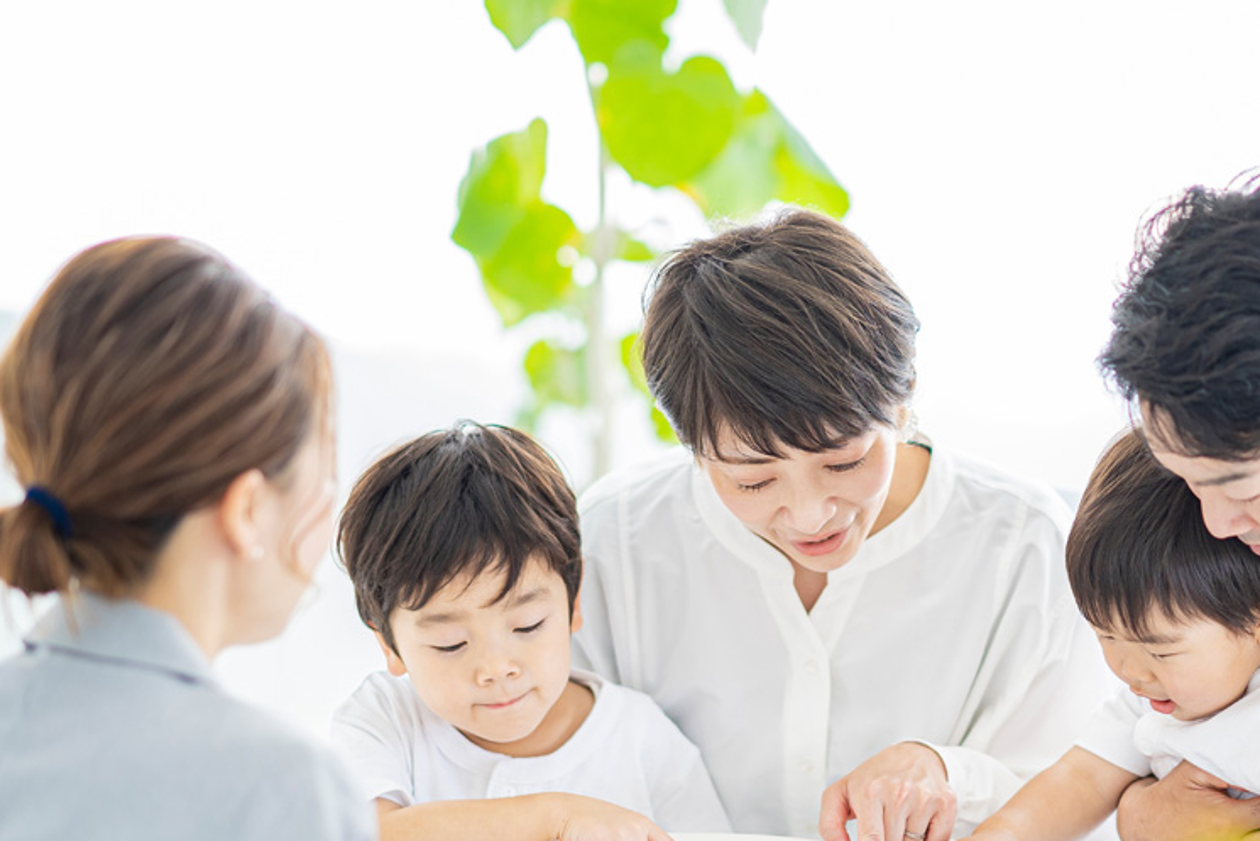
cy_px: 630
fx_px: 5111
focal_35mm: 146
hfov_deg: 14.0
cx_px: 751
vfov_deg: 9.4
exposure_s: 1/320
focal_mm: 85
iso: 400
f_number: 1.6
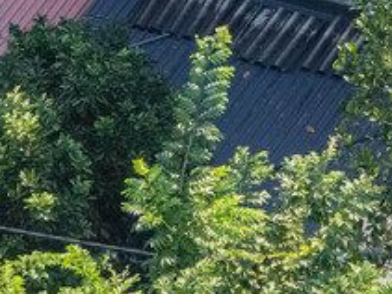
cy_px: 372
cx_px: 1064
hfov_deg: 4.4
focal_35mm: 442
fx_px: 5002
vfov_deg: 3.4
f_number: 2.8
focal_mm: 19.35
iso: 170
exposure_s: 1/730
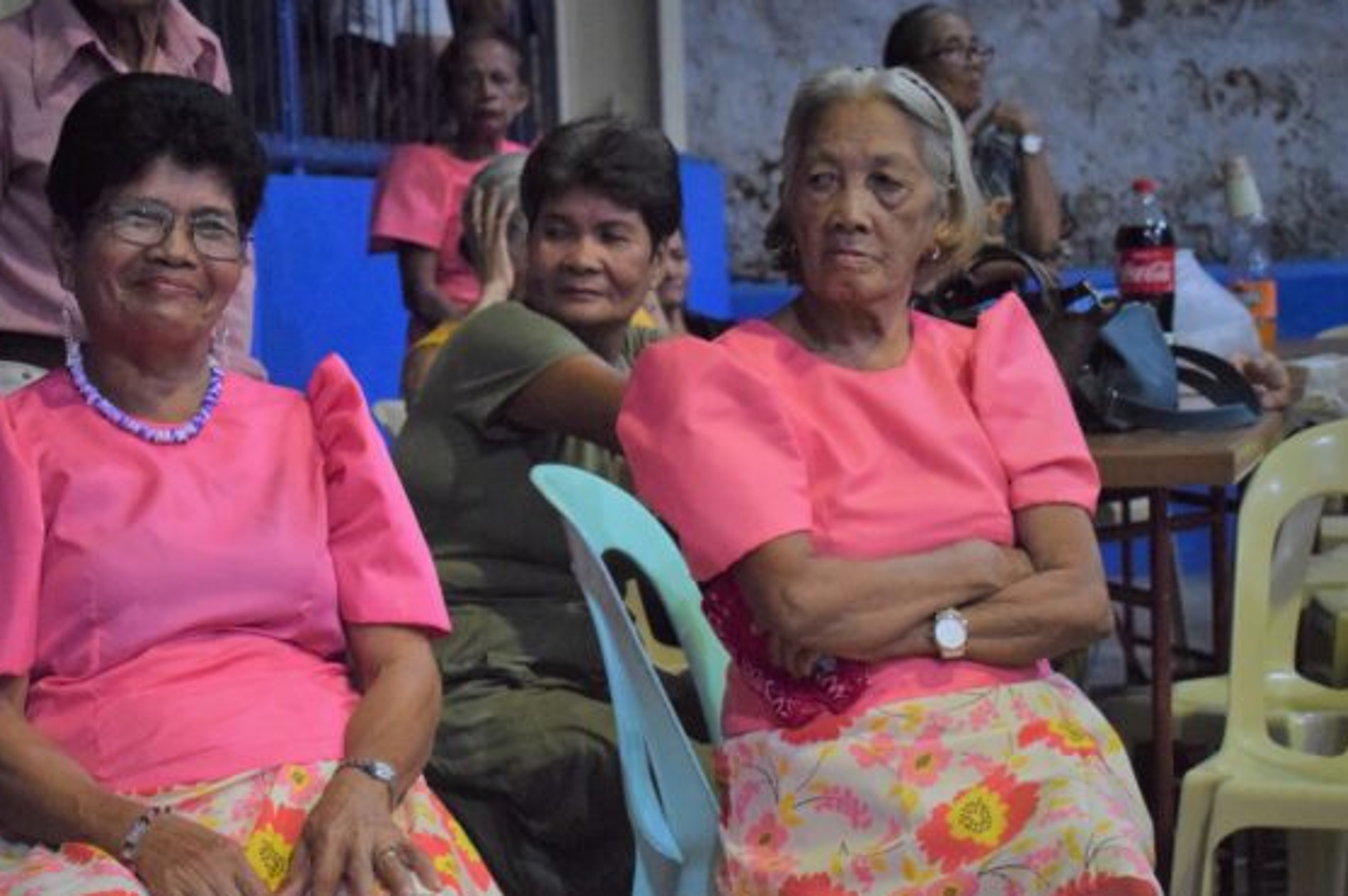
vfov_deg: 16.8
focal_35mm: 81
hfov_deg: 25.0
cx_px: 524
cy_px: 547
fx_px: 3031
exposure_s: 1/50
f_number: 5
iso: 3200
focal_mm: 40
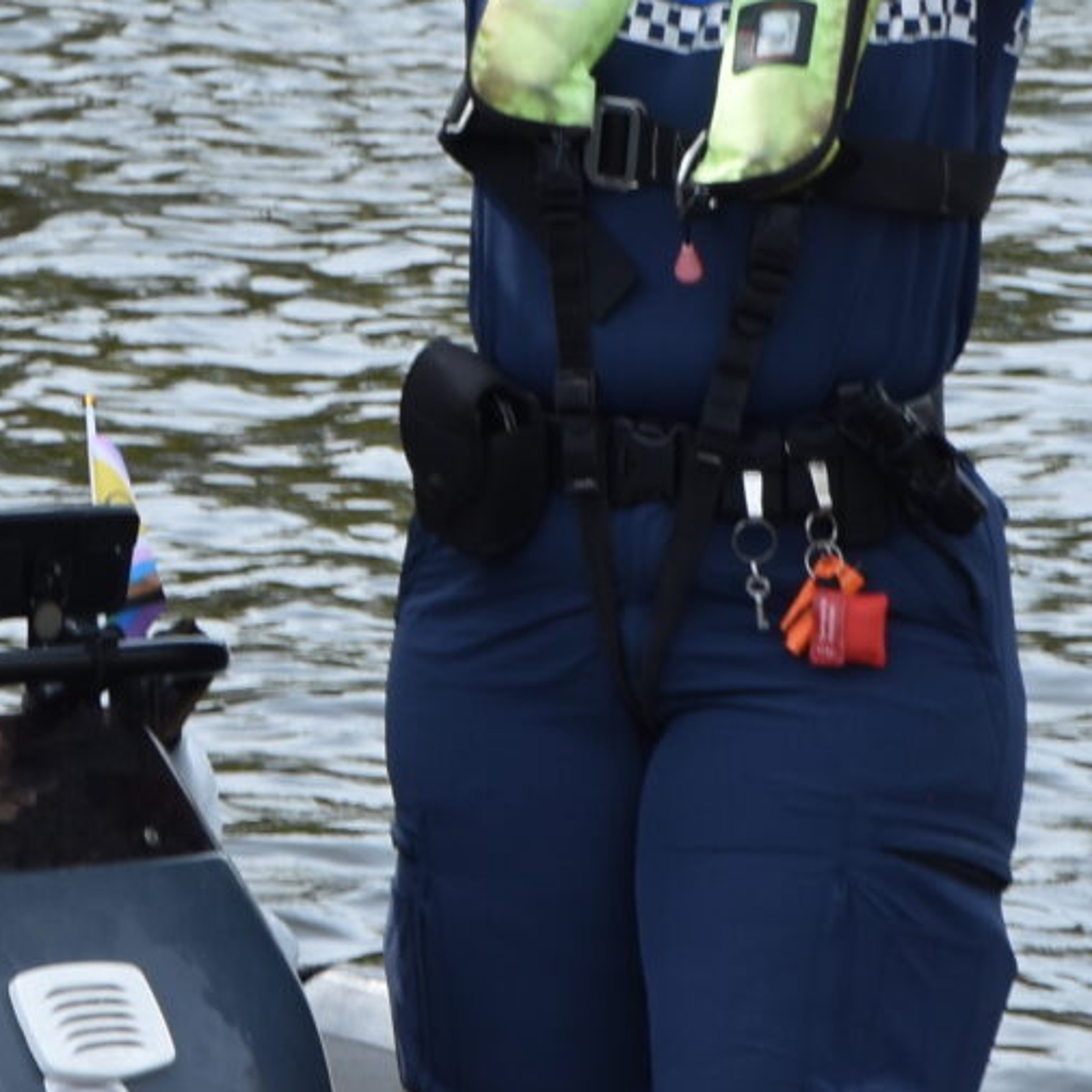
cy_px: -224
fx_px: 24204
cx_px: -309
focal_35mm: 678
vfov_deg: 2.6
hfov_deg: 2.6
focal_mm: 105
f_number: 8
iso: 200
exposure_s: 1/250
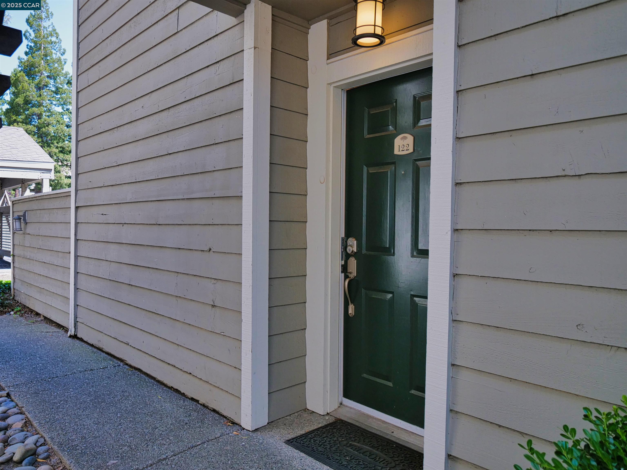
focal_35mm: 24
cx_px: 314
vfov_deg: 56.8
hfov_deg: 71.6
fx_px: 435
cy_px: 235
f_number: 2.8
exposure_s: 1/320
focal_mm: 12
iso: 160
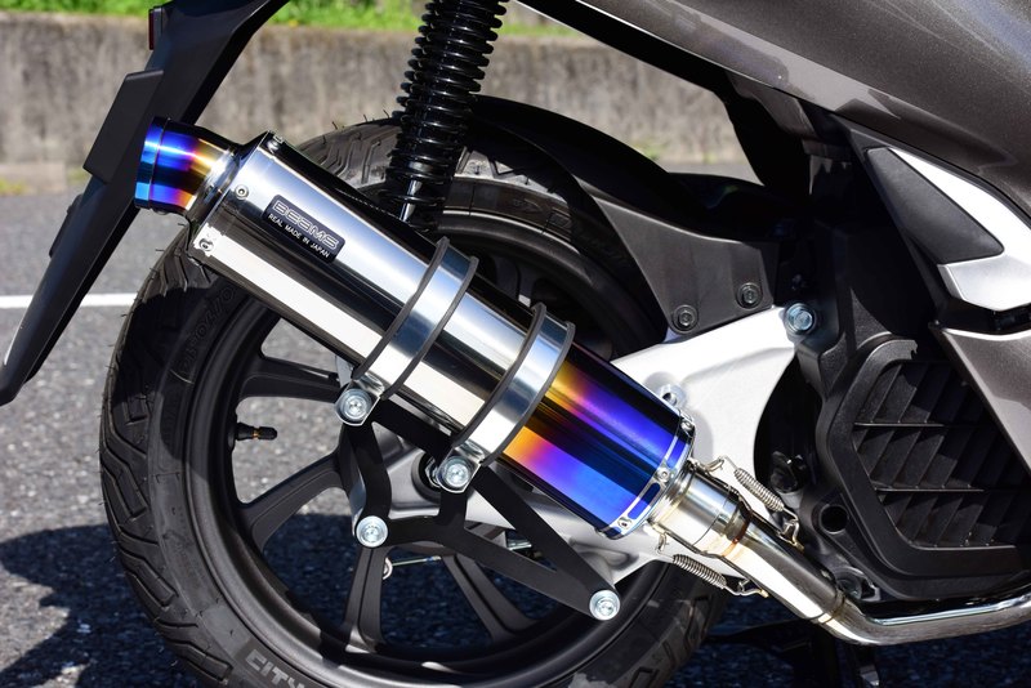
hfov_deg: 28.8
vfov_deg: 19.5
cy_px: 344
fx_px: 2005
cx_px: 516
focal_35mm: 70
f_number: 14
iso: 320
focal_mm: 70
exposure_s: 1/250
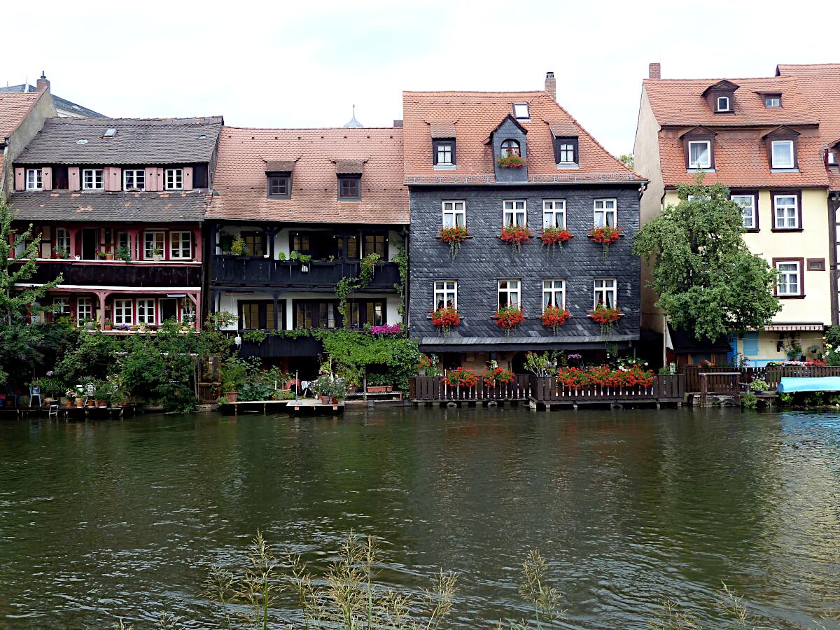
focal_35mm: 37
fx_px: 898
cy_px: 315
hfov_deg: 50.1
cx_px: 420
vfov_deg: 38.7
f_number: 4
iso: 80
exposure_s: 1/160
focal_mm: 6.1
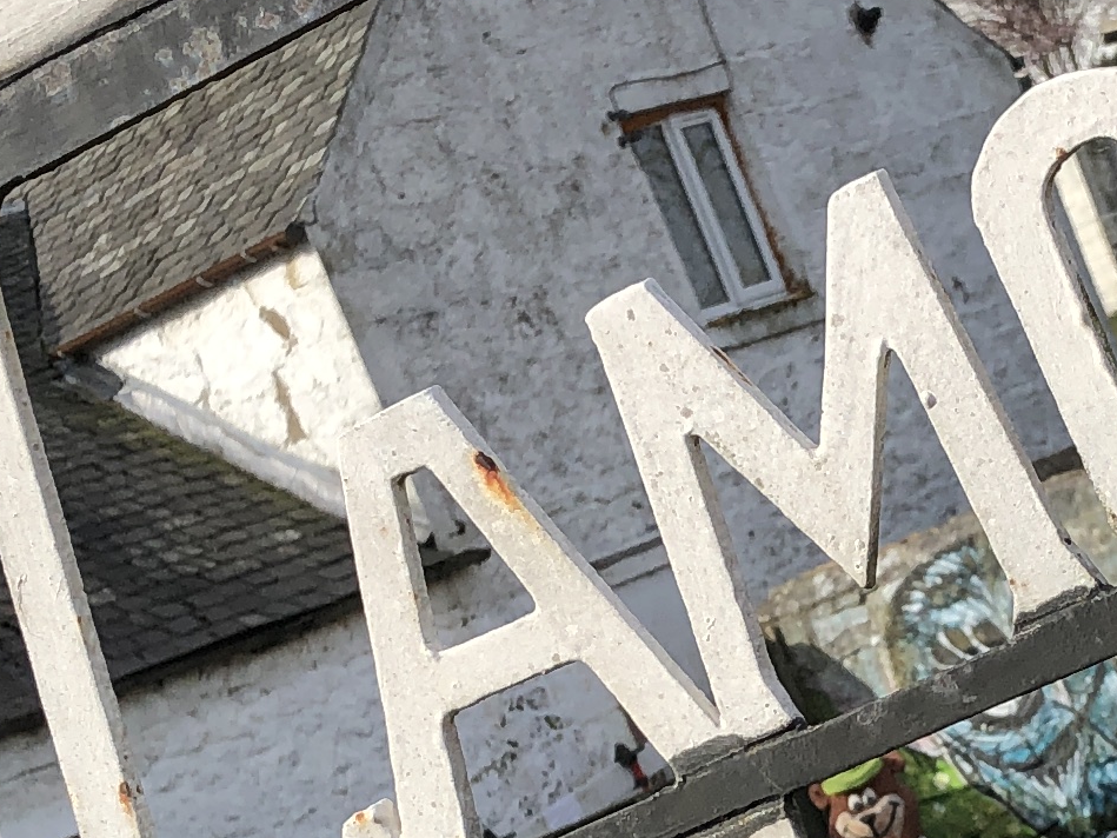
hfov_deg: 16.3
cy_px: 858
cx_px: 1037
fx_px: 3840
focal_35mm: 119
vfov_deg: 12.3
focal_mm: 4
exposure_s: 1/1656
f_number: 1.8
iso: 20
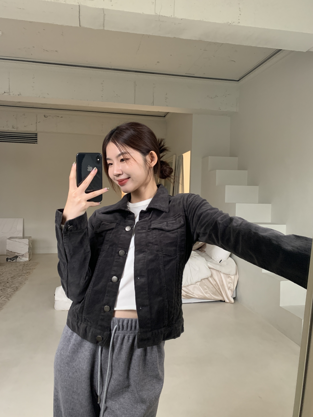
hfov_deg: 53.1
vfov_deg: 67.3
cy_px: 208
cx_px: 156
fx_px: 313
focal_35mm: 26
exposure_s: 1/60
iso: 320
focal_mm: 4.25
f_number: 1.8
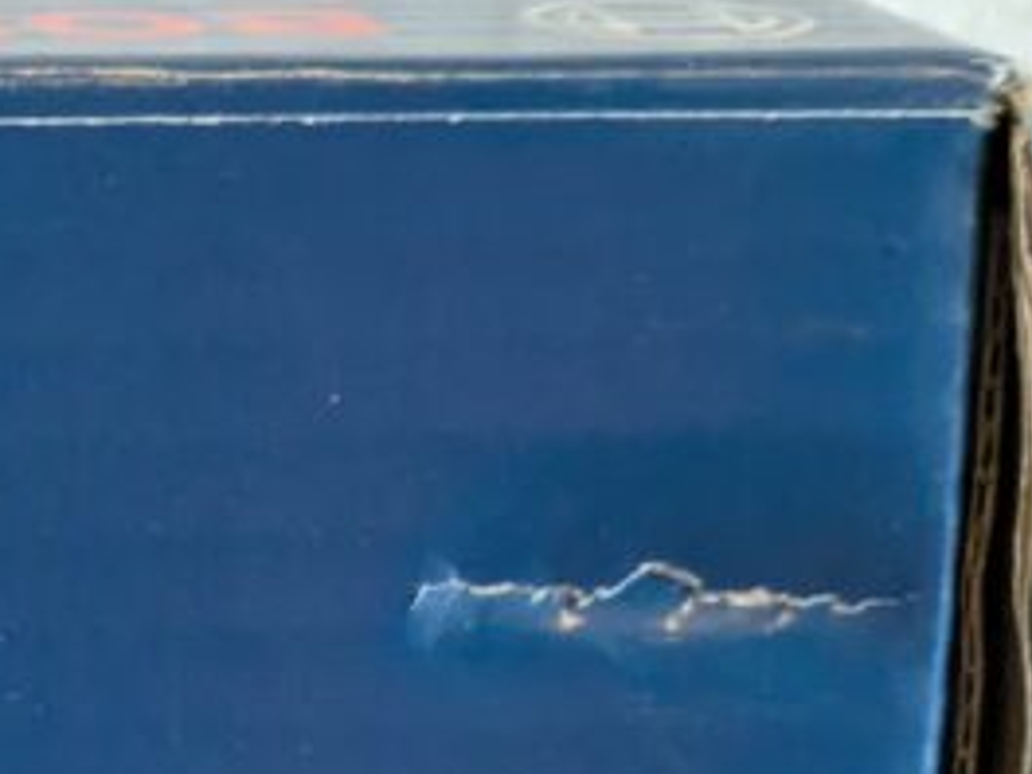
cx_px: -782
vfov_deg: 7.4
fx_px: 5903
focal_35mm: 198
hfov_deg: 9.5
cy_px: 1081
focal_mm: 5.43
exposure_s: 1/25
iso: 586
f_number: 1.89
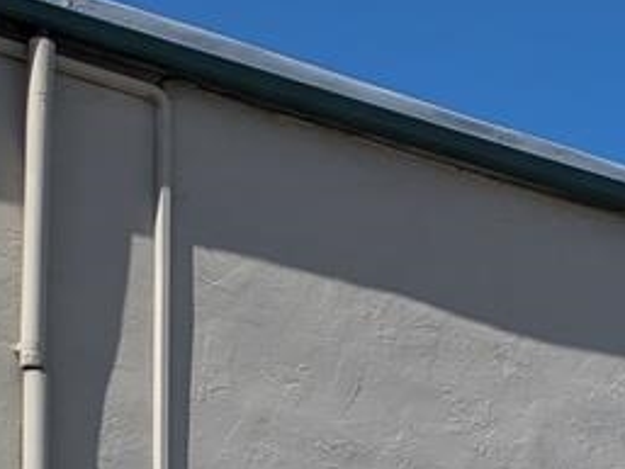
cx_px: 783
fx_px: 2529
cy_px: 897
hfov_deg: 13.6
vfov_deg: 9.9
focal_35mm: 140
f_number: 1.89
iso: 51
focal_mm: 5.43
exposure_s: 1/2155
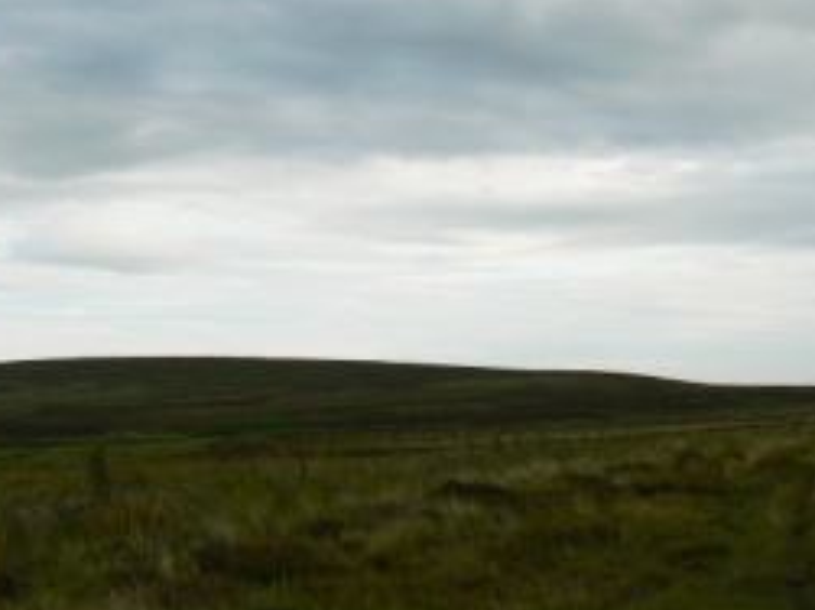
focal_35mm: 62
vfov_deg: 23.6
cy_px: 386
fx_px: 1459
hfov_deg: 31.2
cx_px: 448
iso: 80
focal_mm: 6
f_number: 5.6
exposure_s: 1/200
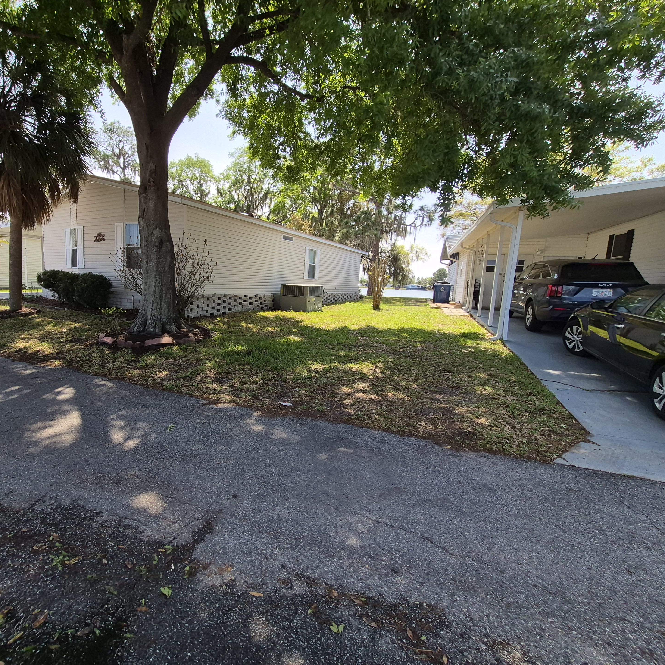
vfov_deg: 87.4
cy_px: 323
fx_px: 348
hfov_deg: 86.4
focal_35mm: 16
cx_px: 269
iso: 40
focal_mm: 1.74
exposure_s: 1/1056
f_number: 2.2
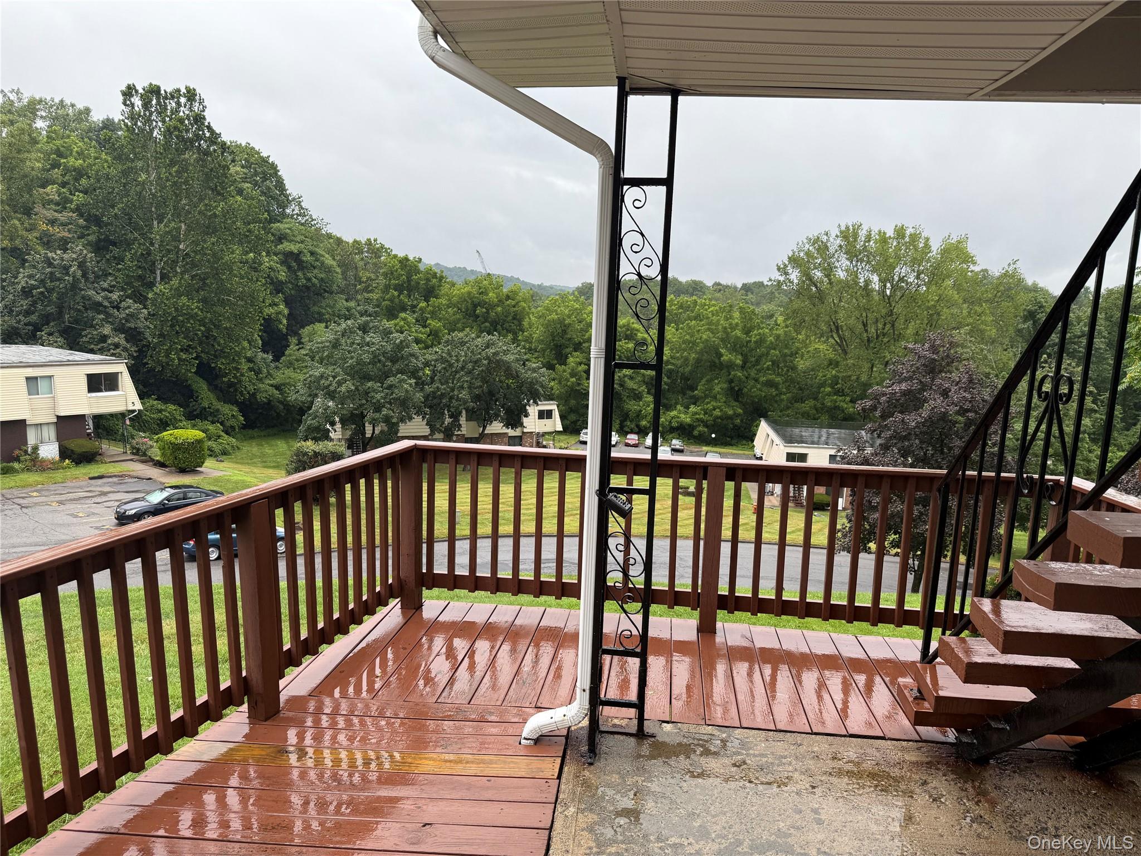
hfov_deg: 71.6
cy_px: 428
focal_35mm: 24
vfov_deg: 56.8
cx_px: 570
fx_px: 791
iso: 64
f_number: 1.78
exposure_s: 1/217
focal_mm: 6.76
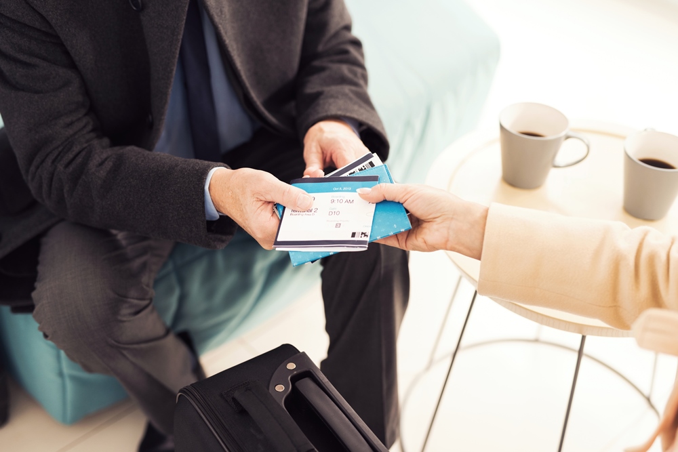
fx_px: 942
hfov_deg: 39.6
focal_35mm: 50
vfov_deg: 27.0
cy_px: 226
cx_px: 339
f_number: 2.2
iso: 400
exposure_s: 1/200
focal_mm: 50
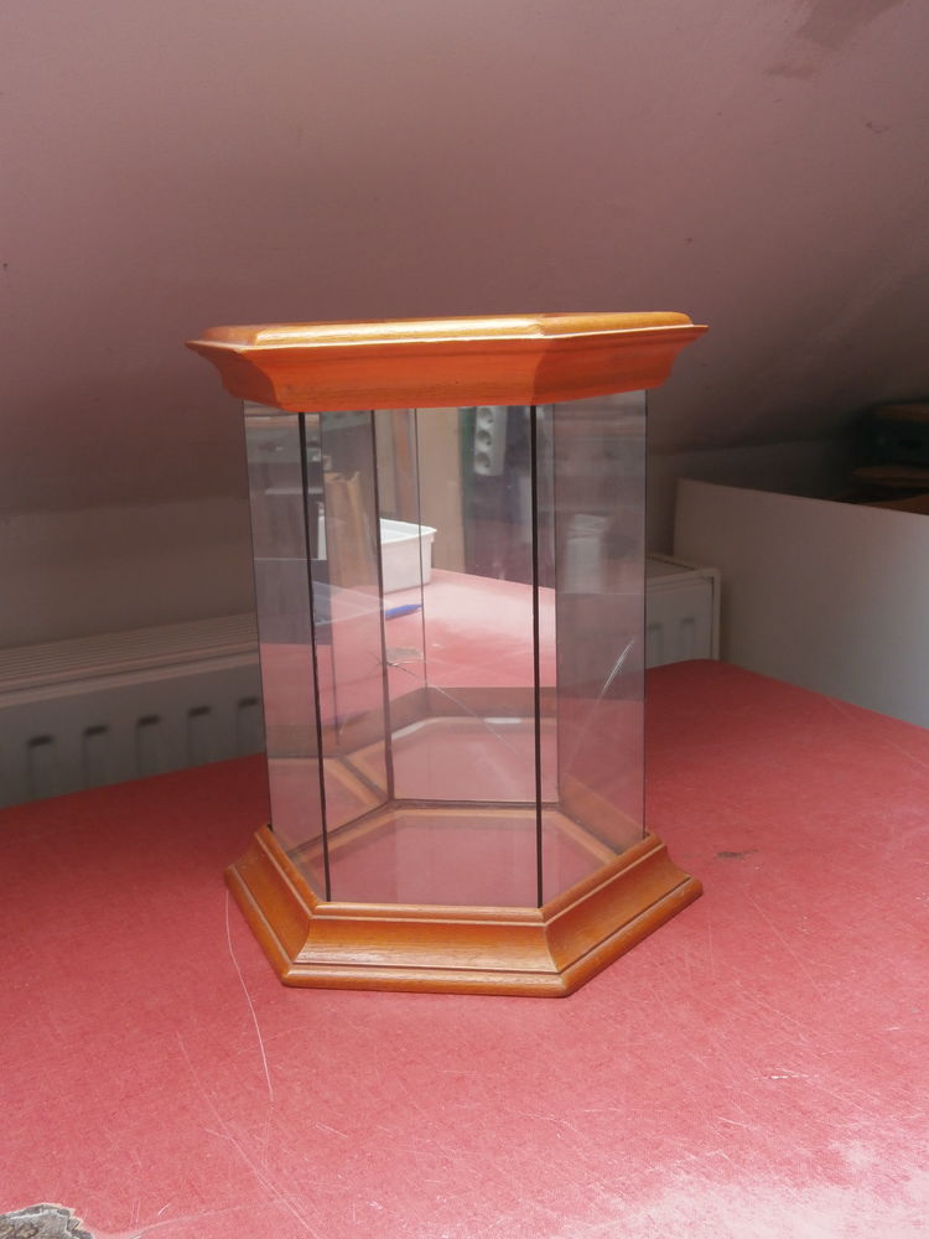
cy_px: 620
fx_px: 1288
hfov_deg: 39.7
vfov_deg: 51.4
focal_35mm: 36
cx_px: 464
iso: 125
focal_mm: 6.4
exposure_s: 1/40
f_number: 3.1
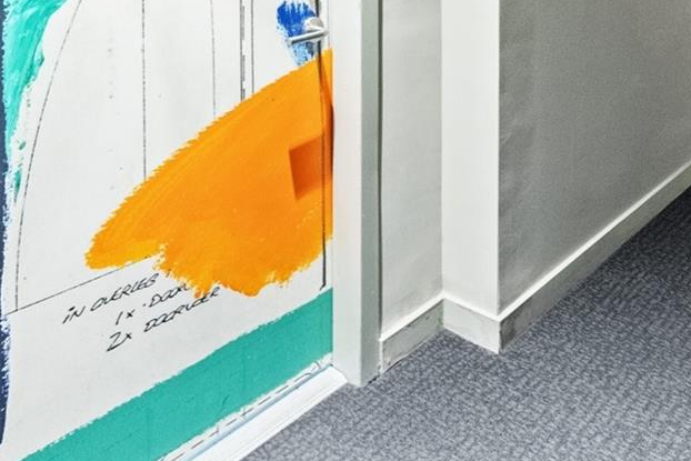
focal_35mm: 36
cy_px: -87
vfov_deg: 31.2
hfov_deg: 52.5
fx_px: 691
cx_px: 435
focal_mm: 14
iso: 11400
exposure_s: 1/13
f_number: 8
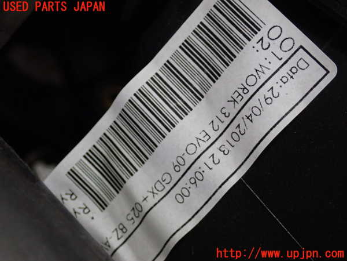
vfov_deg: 18.0
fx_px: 822
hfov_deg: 23.8
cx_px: 174
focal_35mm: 82
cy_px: 130
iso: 640
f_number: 4.3
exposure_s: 1/80
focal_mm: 14.62
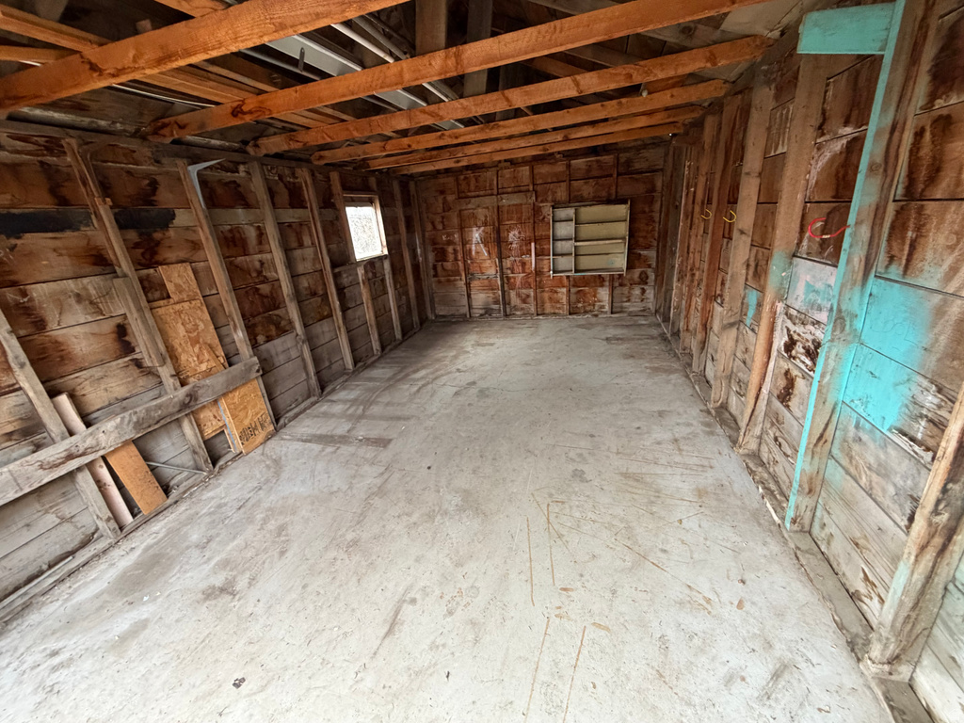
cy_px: 362
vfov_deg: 85.7
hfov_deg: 102.1
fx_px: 390
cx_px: 482
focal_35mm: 14
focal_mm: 2.22
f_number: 2.2
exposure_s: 1/60
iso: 400
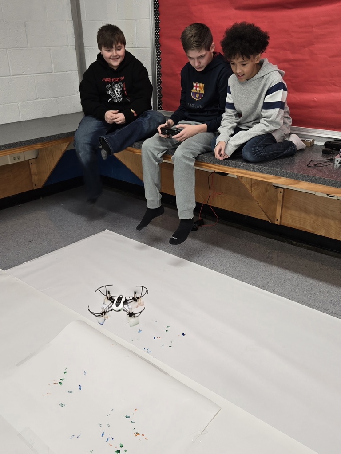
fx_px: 302
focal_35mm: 23
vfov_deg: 73.9
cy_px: 227
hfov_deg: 58.9
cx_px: 170
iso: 40
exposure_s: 1/50.3
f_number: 1.8
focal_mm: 5.4
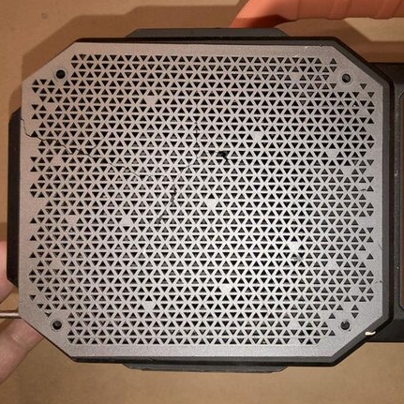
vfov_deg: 48.4
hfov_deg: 48.0
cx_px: 251
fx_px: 449
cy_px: 199
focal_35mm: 34
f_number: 1.8
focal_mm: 3.99
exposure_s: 1/39
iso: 20
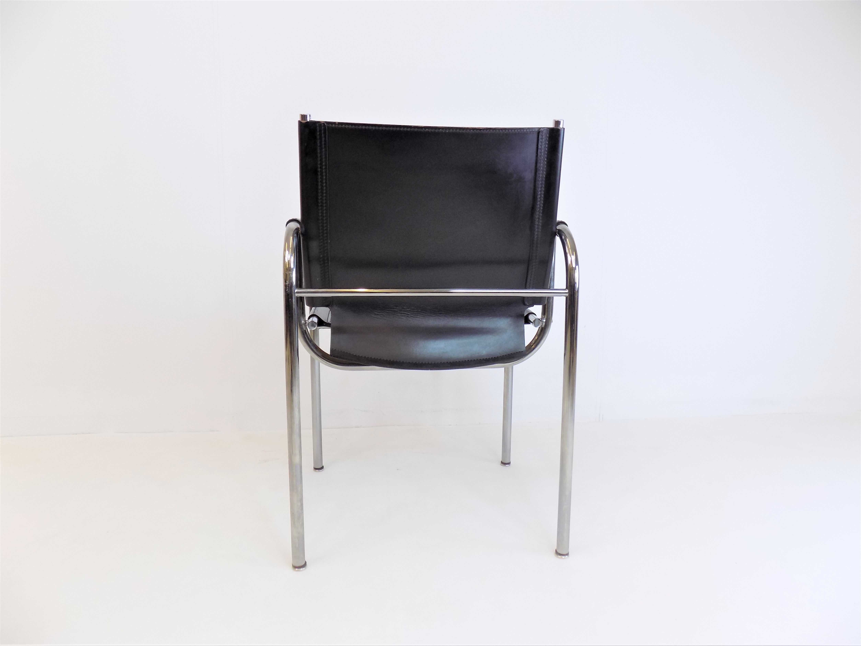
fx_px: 572
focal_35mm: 23
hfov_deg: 73.9
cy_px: 323
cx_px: 430
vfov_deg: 58.9
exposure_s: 1/30
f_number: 3.1
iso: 80
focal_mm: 4
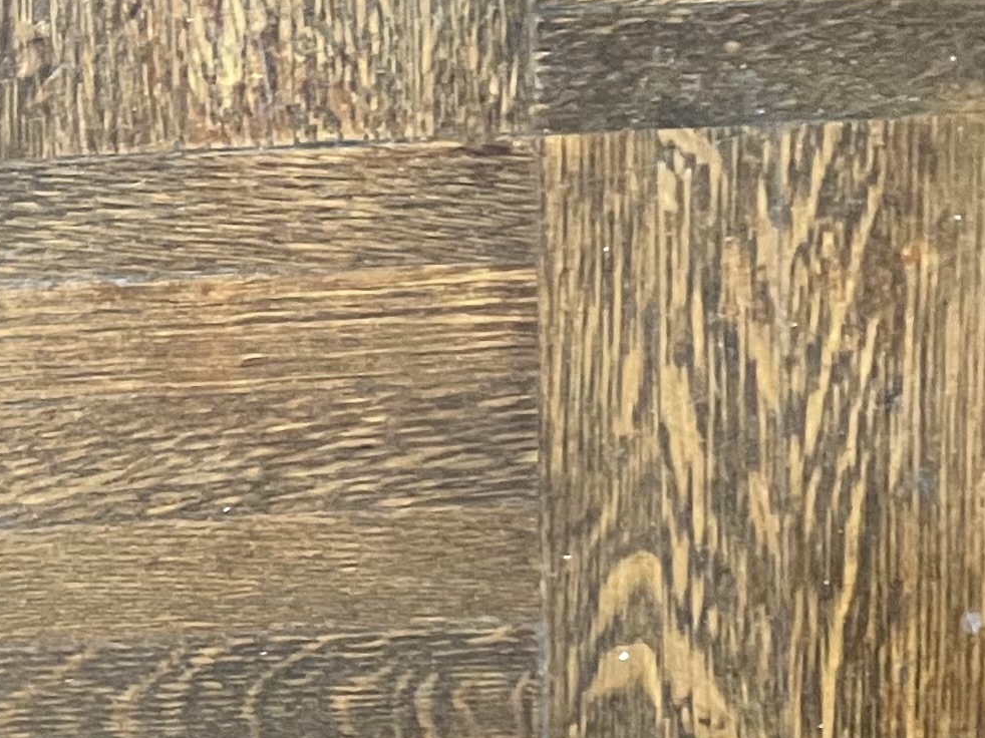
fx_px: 3272
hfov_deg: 14.7
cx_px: -842
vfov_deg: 12.3
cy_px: 1112
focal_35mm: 115
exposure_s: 1/44
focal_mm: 3.99
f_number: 1.8
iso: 320
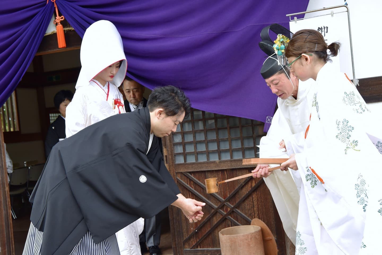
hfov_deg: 38.2
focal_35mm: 52
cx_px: 191
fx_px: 552
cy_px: 128
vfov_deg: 26.0
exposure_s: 1/320
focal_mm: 52
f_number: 8
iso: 2000
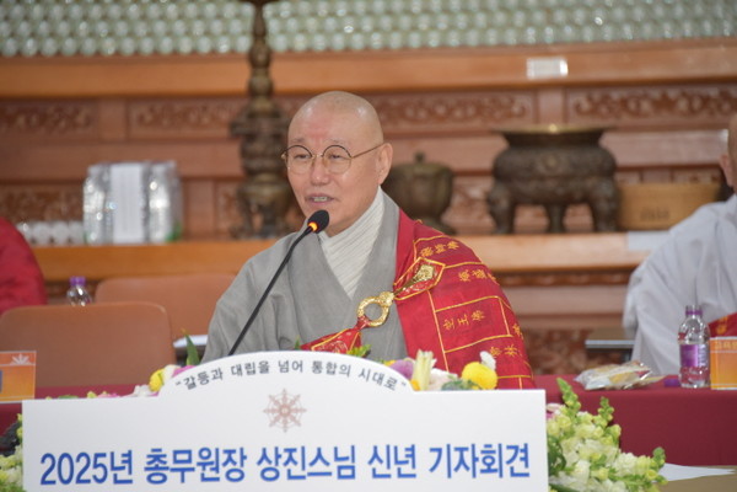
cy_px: 246
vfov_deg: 5.5
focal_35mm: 250
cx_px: 368
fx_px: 5118
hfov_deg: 8.2
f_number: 5.6
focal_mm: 250
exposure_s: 1/60
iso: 2800
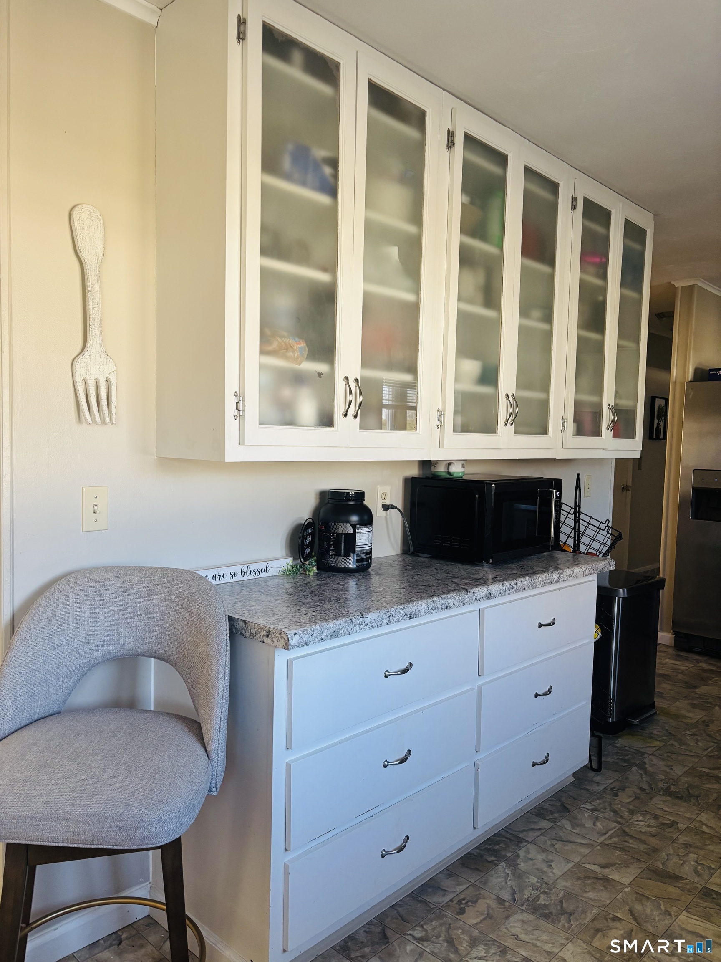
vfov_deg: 67.3
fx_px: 722
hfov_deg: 53.1
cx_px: 360
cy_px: 481
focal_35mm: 26
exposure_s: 1/103
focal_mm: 5.96
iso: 125
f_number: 1.6
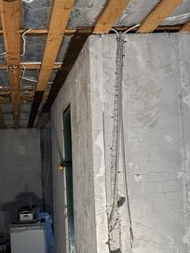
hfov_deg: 27.1
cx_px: 44
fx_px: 388
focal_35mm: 53
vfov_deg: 36.2
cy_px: 135
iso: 160
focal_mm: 6.86
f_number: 1.78
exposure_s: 1/100
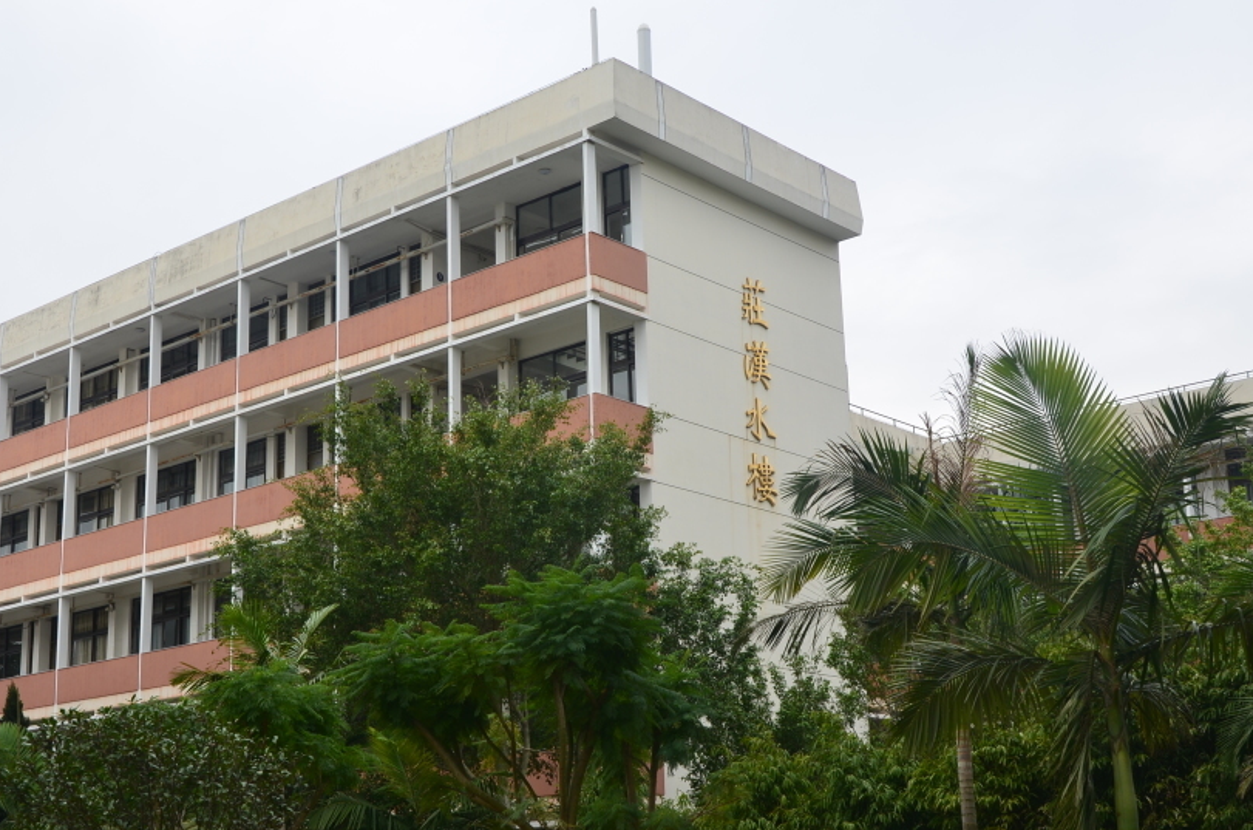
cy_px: 482
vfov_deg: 25.4
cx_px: 533
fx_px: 1841
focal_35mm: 53
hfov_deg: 37.5
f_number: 10
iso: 100
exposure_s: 1/40
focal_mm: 28
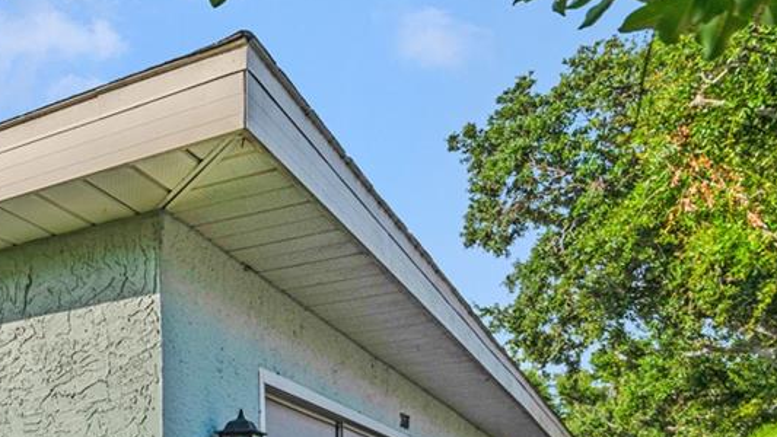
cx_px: -138
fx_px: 907
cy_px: 580
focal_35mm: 44
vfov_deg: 23.6
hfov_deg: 36.6
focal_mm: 14
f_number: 9
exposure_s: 1/640
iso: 160
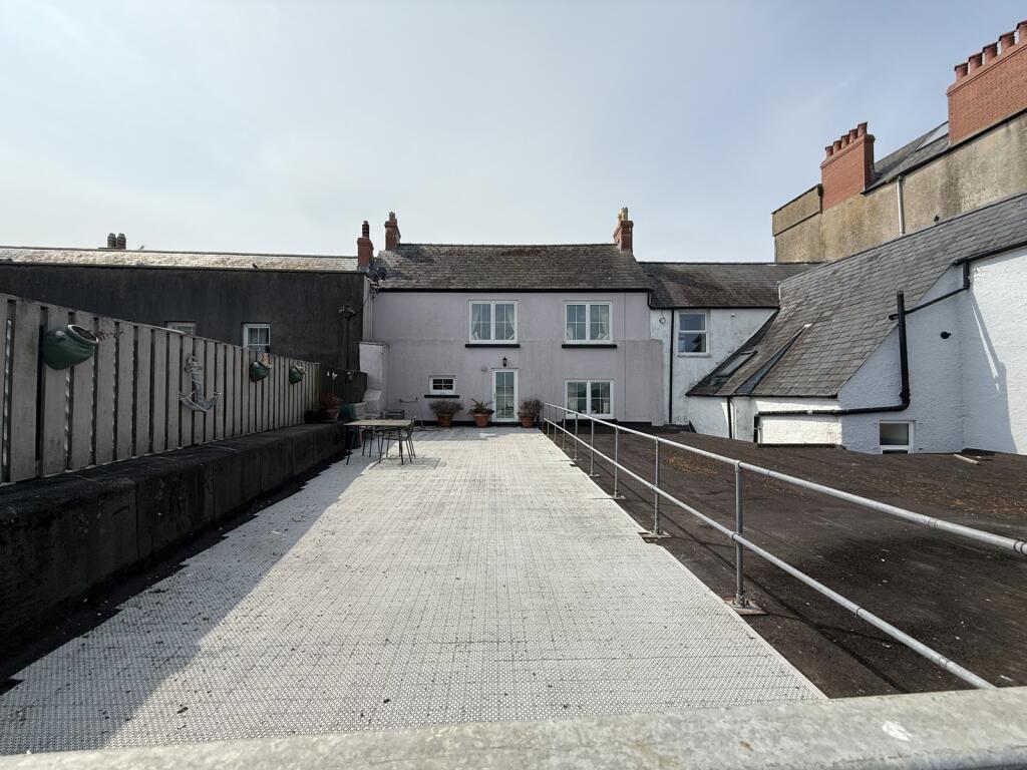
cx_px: 514
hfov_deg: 102.1
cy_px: 385
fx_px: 415
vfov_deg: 85.7
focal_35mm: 14
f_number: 2.2
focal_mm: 2.22
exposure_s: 1/2410
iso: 50
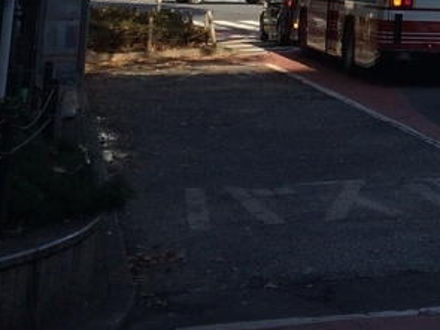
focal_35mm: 118
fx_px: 1499
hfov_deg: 15.5
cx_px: 646
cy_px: -263
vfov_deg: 11.6
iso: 32
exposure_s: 1/1466
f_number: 2.2
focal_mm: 4.15
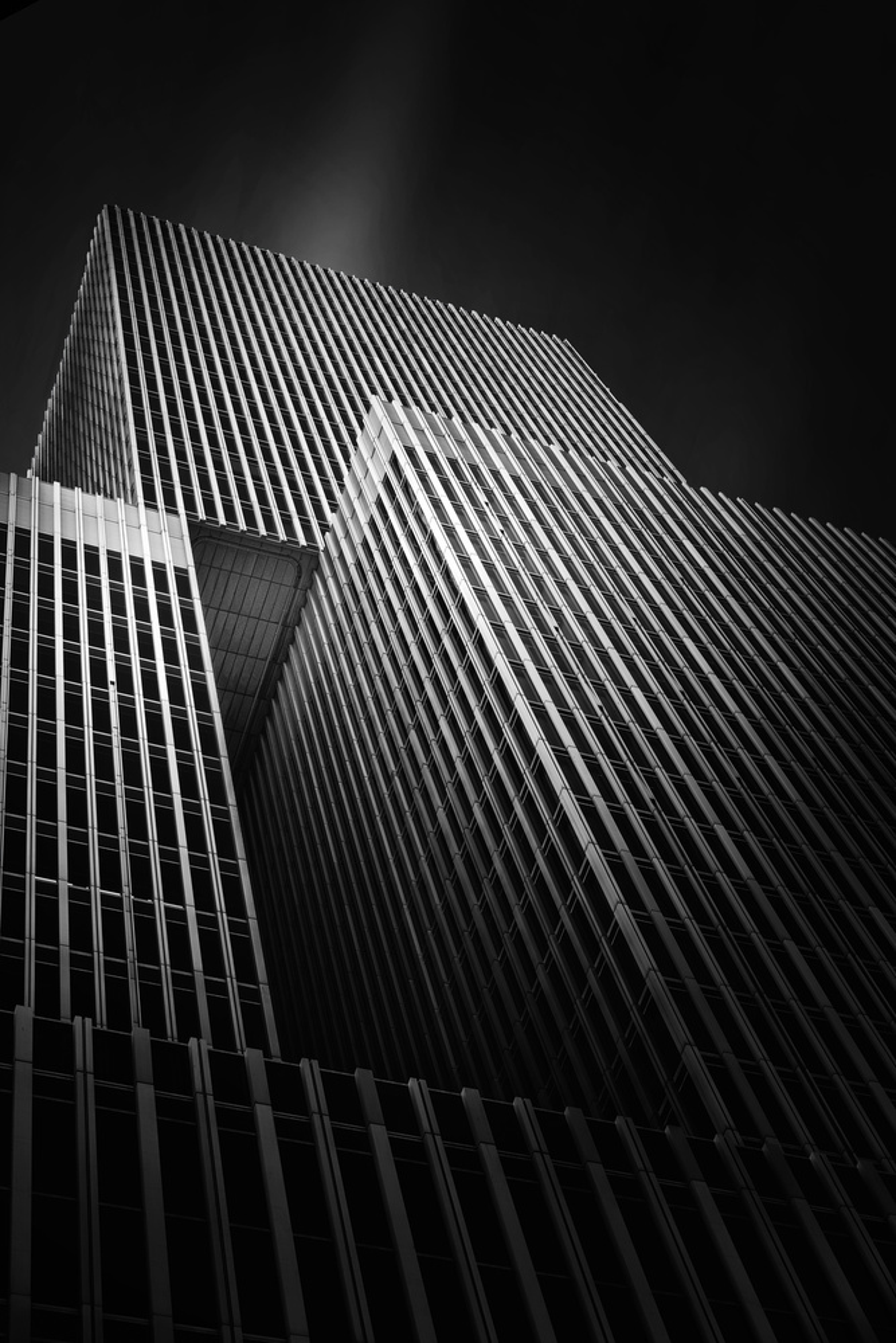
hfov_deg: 24.2
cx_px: 448
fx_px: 2090
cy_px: 672
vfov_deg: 35.6
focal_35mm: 56
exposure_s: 1/125
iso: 100
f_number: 8
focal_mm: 56
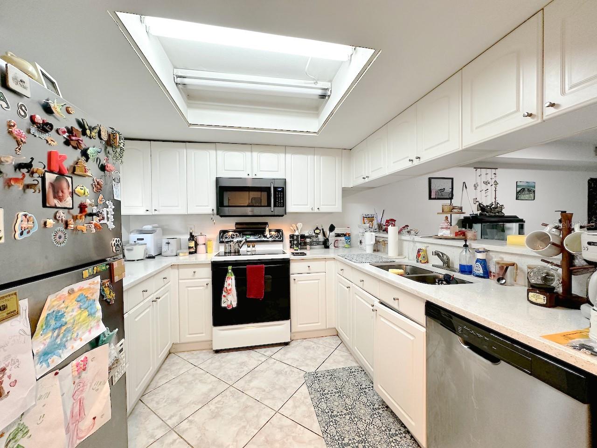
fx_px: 241
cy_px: 224
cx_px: 298
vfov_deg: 85.7
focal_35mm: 14
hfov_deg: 102.1
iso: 200
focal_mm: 2.22
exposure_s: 1/60
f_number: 2.2
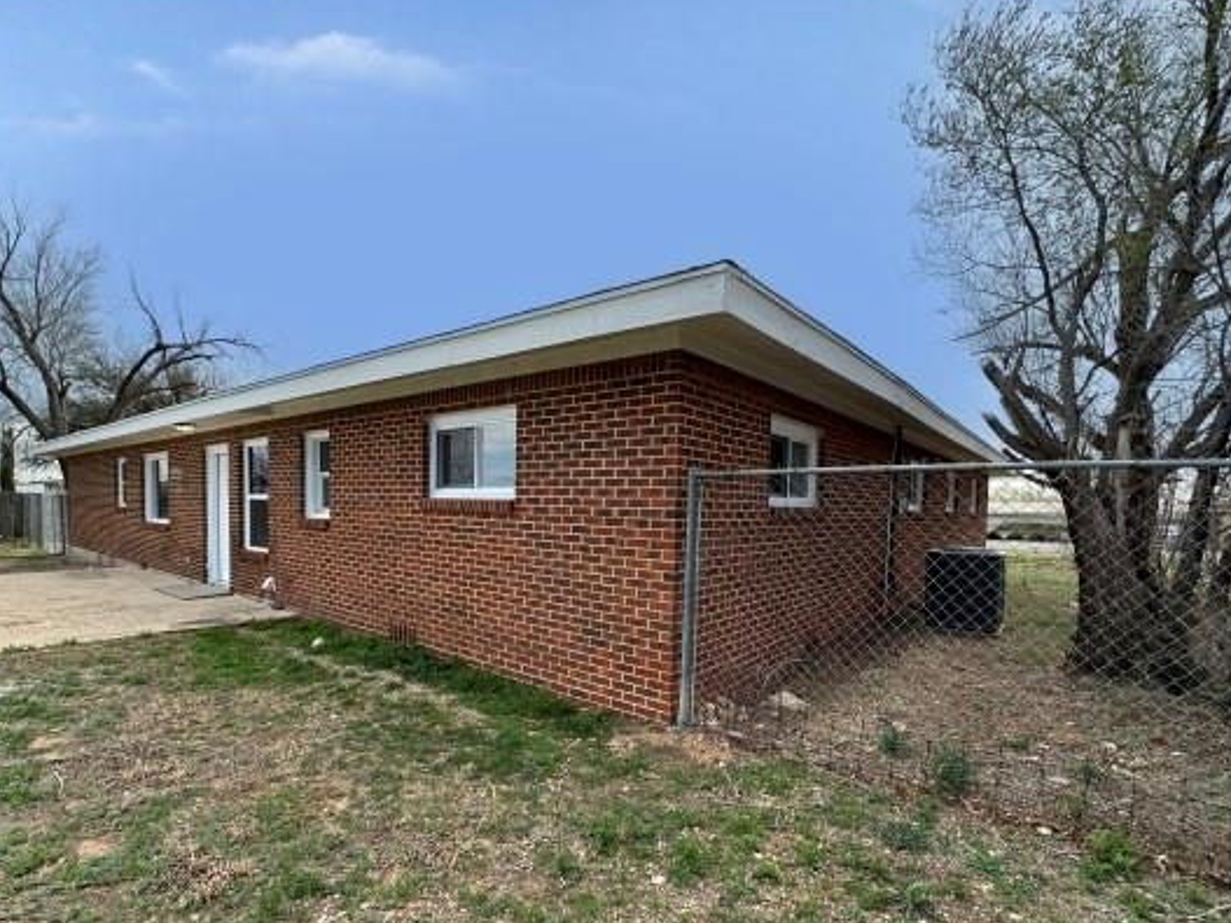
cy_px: 535
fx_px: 604
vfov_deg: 74.2
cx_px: 607
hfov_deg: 91.0
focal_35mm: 17
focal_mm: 2.22
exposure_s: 1/636
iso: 40
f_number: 2.2
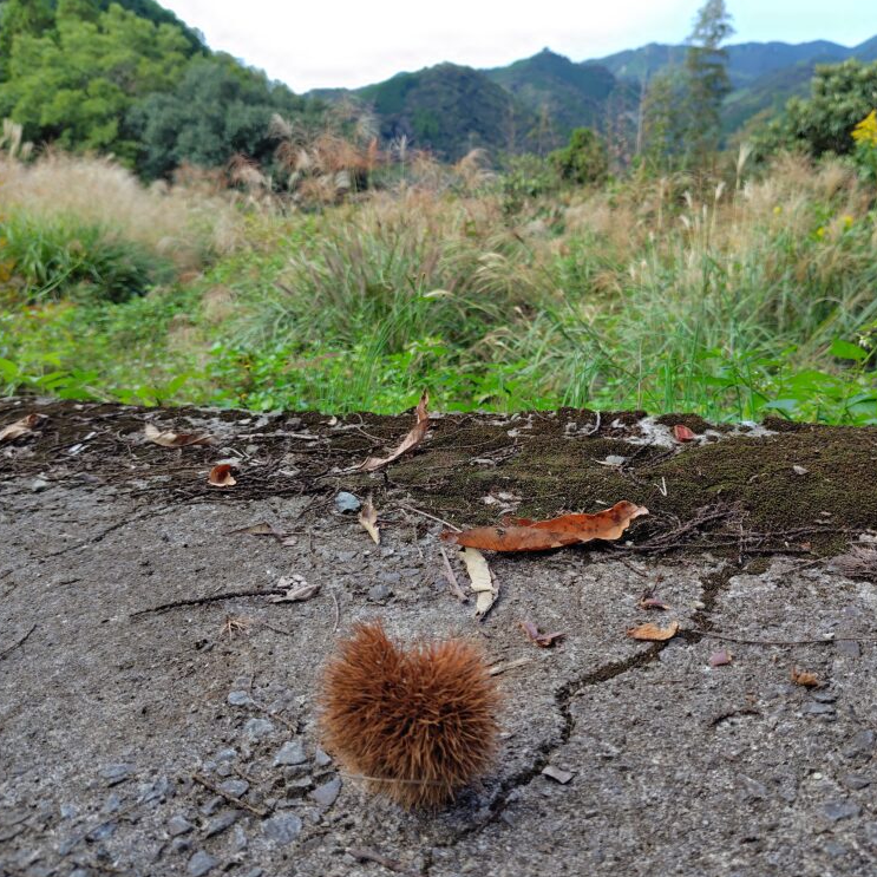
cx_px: 513
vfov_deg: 57.3
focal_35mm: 28
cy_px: 434
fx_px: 803
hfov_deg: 57.0
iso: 50
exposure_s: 1/505
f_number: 1.9
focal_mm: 5.6
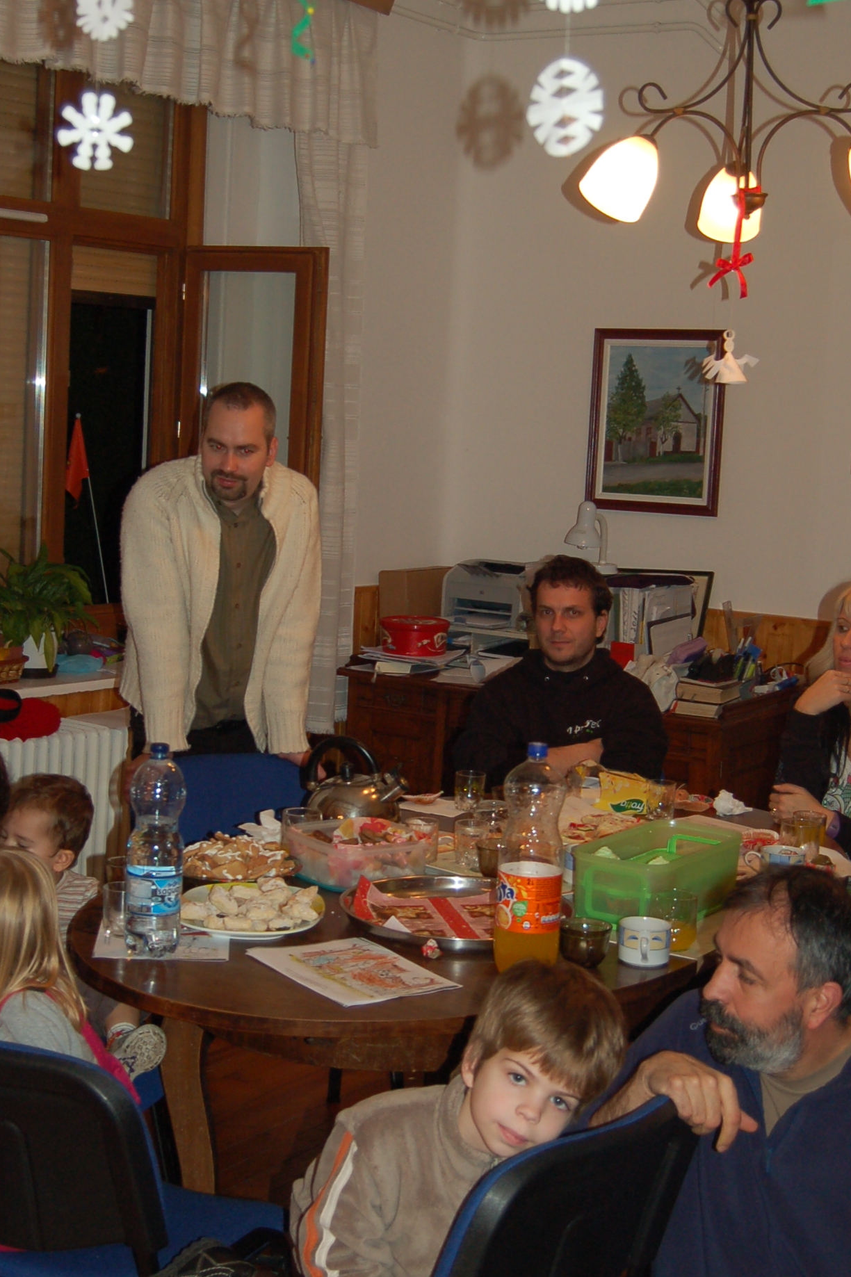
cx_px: 400
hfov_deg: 25.0
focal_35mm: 54
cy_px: 595
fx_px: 1915
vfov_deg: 36.9
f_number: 3.8
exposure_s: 1/60
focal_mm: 22
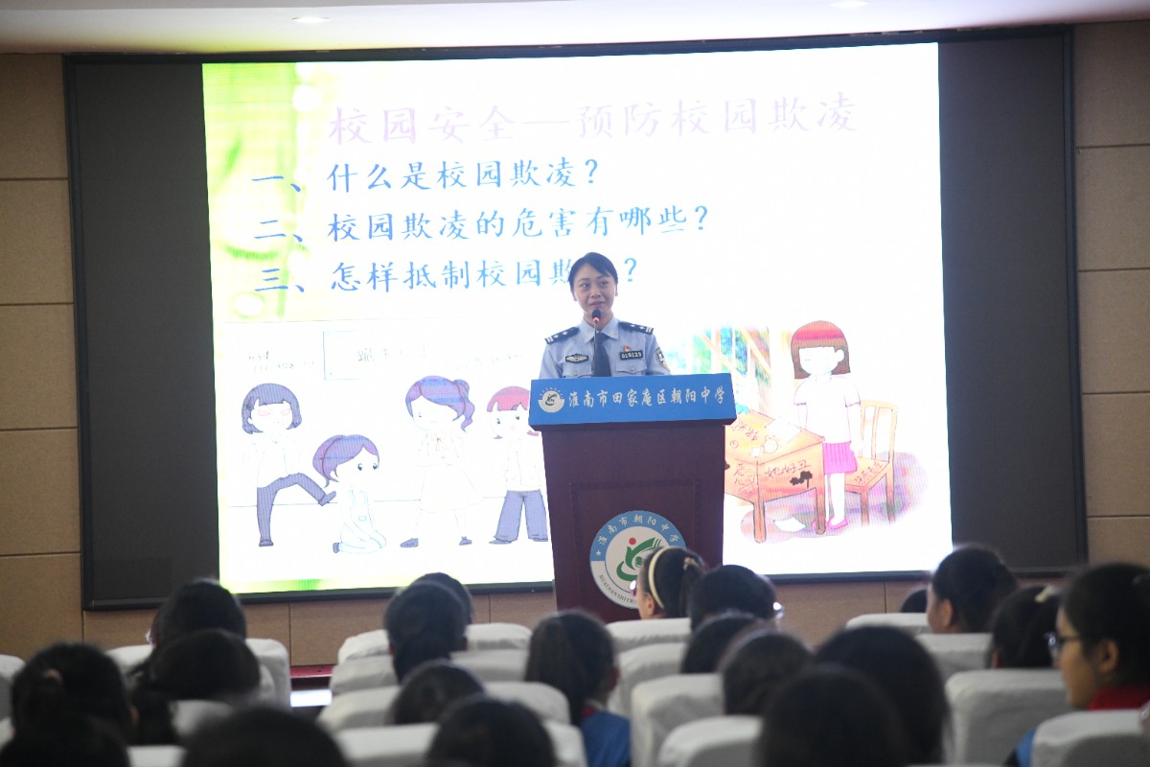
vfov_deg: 11.4
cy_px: 384
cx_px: 575
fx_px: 3833
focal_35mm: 120
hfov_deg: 17.1
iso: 2800
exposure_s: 1/125
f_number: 4
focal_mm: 120
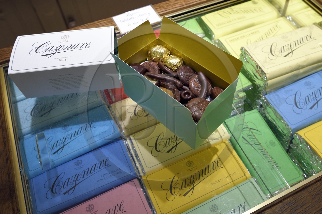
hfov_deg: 58.7
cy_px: 107
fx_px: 286
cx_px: 161
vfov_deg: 41.1
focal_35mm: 32
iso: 800
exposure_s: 1/30
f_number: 8
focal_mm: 32
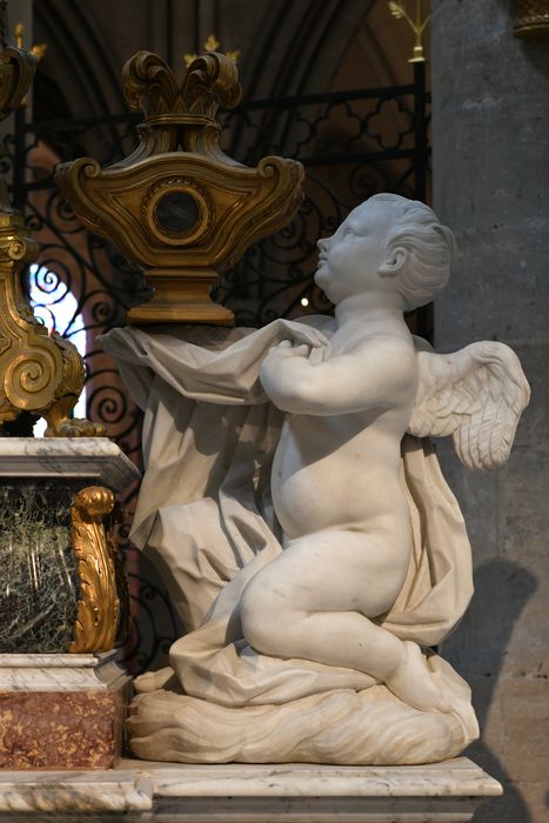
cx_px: 274
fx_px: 1943
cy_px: 412
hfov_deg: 16.1
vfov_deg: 23.9
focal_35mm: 85
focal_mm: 85
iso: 64
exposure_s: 1/1.6
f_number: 6.3
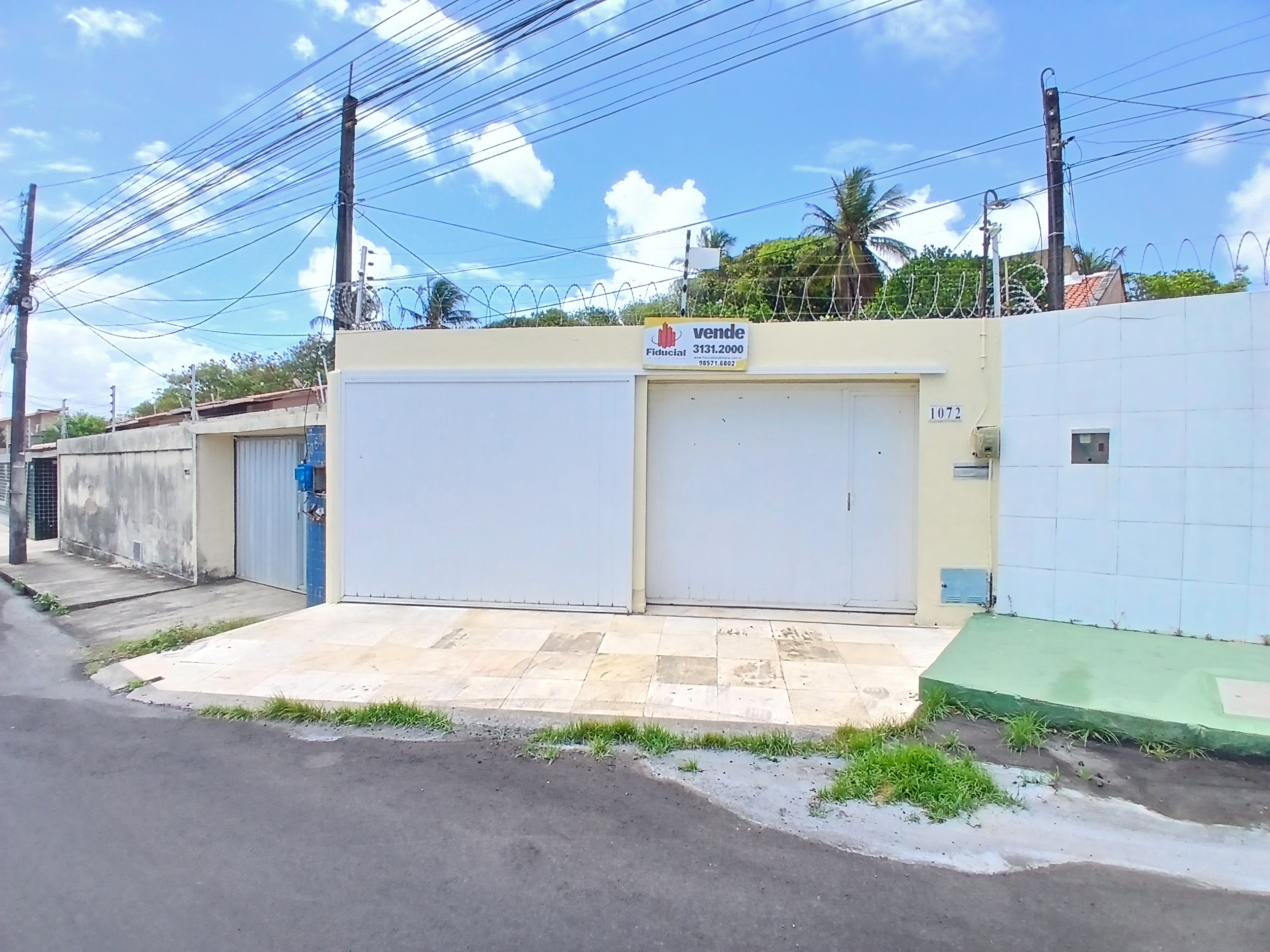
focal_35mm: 17
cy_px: 476
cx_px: 635
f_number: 2.2
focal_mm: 1.4
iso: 50
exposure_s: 1/666
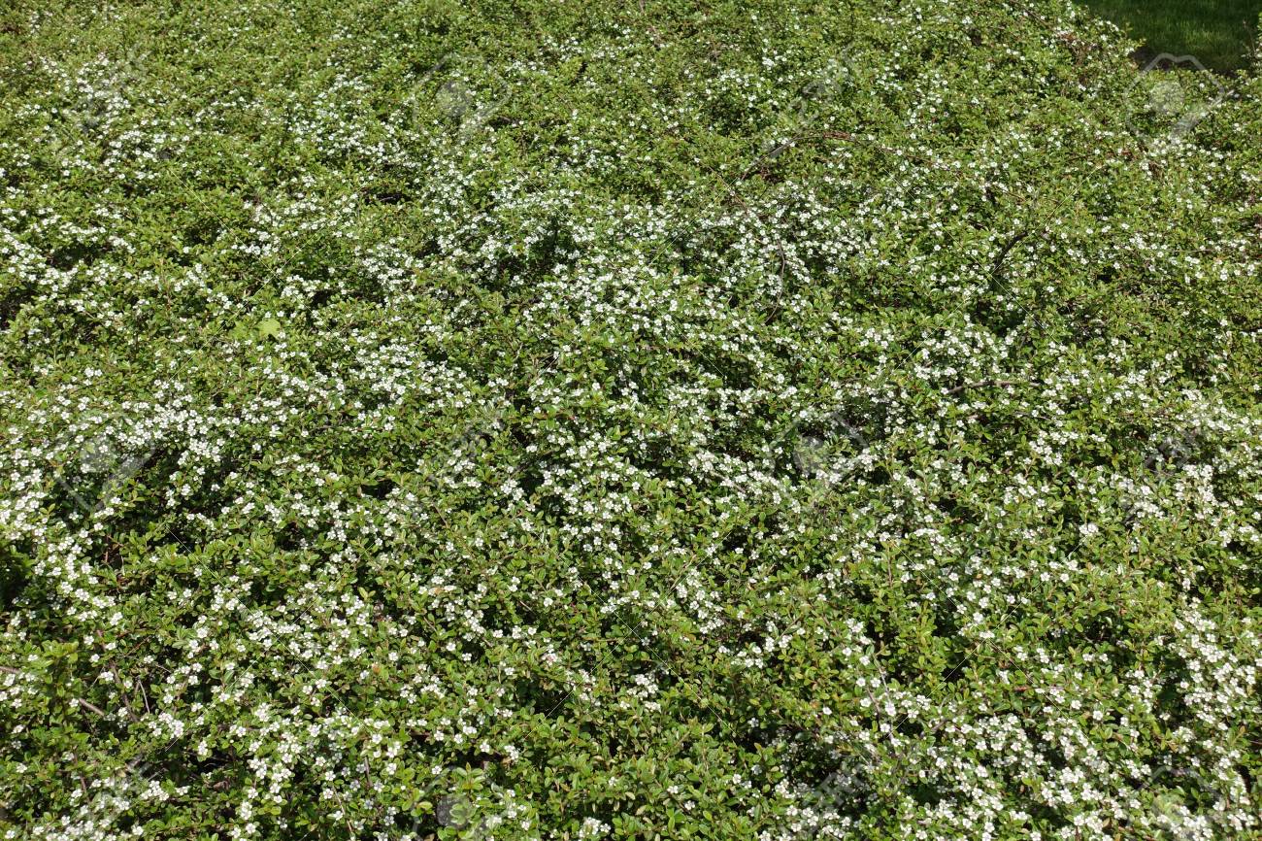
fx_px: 1787
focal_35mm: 51
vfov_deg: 26.5
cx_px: 631
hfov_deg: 38.9
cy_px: 420
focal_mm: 18.7
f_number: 5.6
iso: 125
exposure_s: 1/500
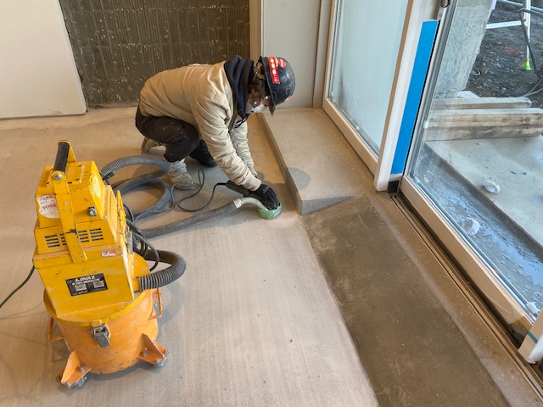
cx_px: 272
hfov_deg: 67.3
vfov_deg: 53.1
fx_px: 408
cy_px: 204
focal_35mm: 26
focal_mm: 4.25
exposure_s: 1/121
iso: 80
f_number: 1.8
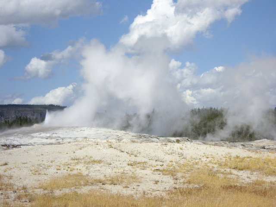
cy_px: 104
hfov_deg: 17.3
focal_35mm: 114
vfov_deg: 13.0
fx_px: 909
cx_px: 138
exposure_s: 1/160
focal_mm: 18.6
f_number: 8.3
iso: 50
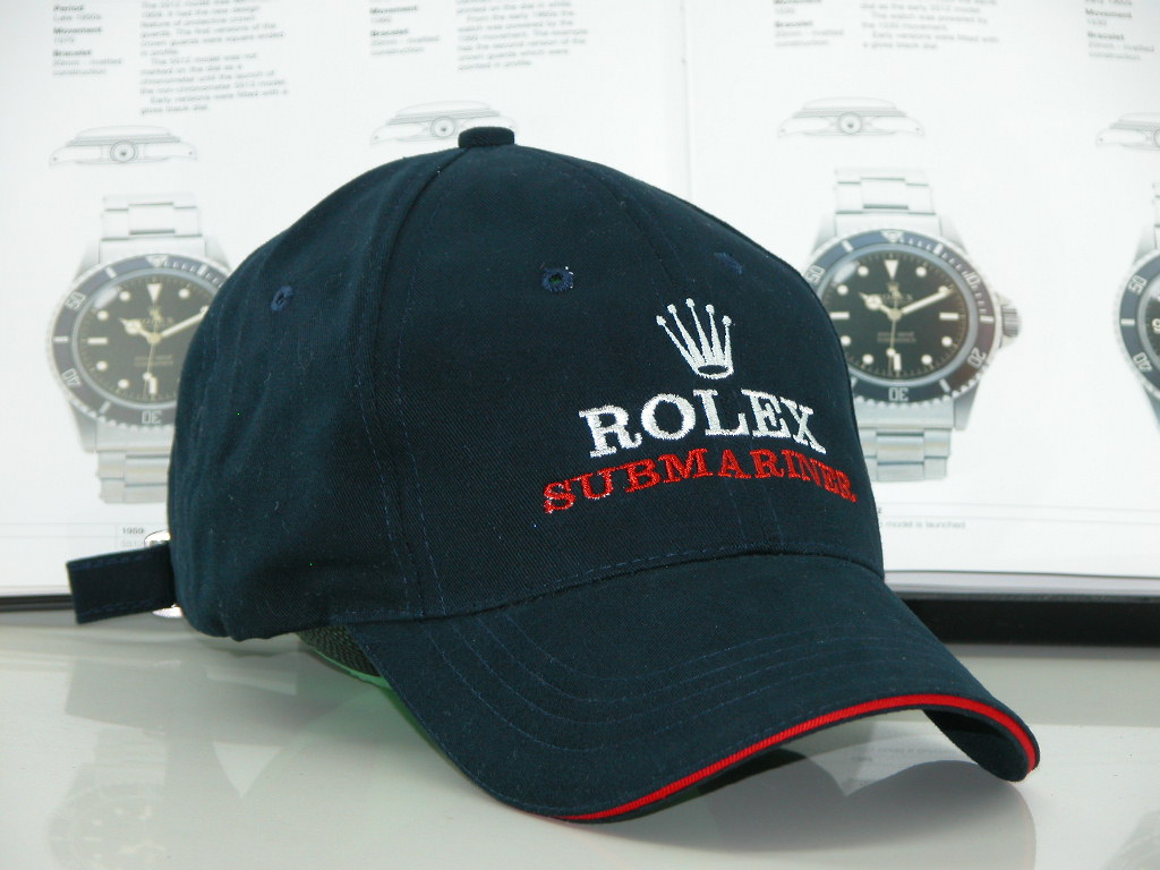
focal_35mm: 148
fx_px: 4960
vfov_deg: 10.0
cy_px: 435
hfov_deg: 13.3
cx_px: 580
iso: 100
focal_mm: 37.7
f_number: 3.9
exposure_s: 1/60.3
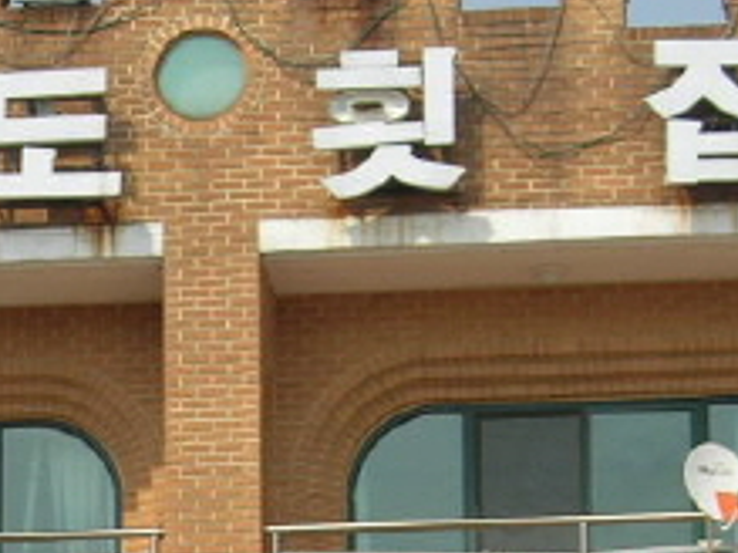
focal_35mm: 223
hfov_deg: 8.8
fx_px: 4752
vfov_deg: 6.6
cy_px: 883
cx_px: -145
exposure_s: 1/380
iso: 64
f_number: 5.9
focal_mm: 12.7
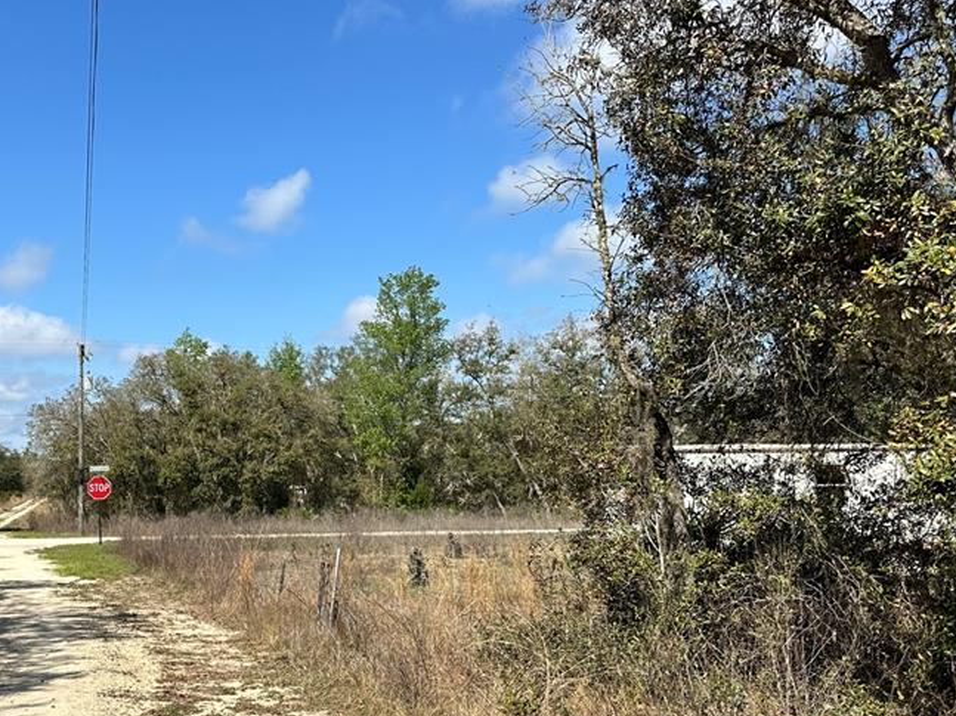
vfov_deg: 37.6
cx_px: 282
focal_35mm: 38
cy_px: 425
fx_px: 1049
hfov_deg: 47.8
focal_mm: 6.86
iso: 80
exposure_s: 1/4762
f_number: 1.78
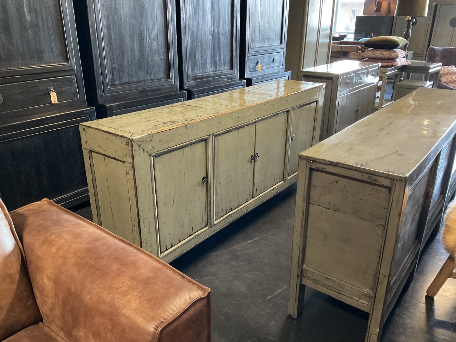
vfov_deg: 48.2
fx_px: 382
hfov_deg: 61.7
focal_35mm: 29
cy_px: 171
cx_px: 228
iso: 250
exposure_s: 1/25
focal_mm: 3
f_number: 1.8
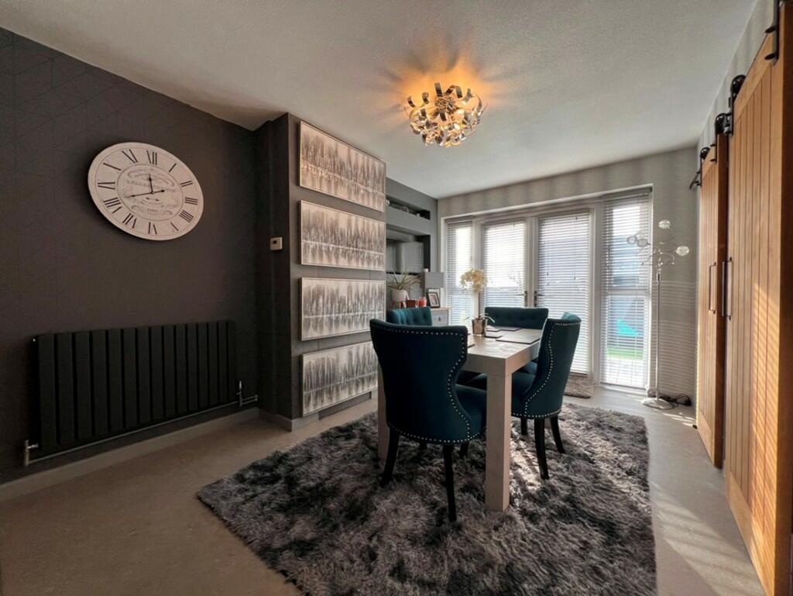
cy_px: 298
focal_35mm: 13
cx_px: 396
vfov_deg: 90.0
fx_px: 298
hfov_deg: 106.2
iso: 100
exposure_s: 1/99
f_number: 1.8
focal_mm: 1.57
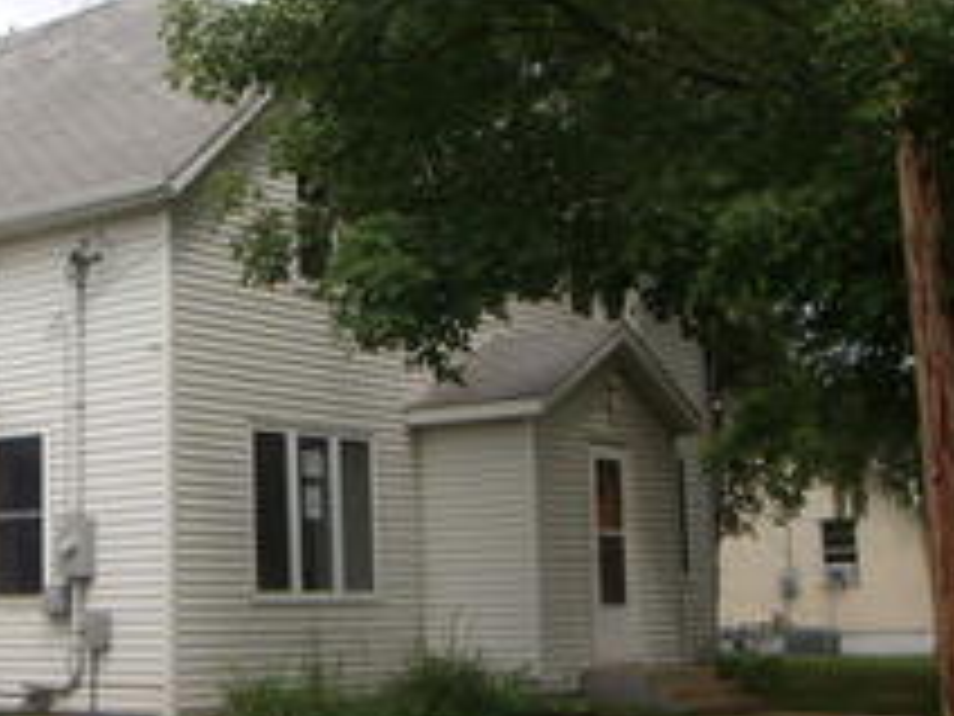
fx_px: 1709
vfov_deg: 23.6
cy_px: 324
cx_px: 180
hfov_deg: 30.4
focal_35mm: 62
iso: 64
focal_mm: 6.4
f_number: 5.7
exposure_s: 1/233
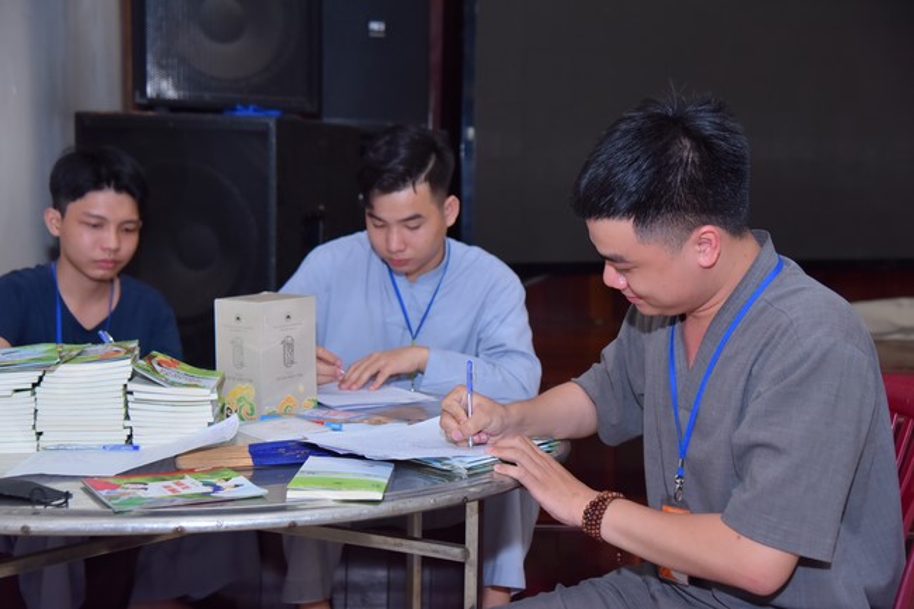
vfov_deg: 24.6
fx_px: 1396
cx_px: 457
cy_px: 304
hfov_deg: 36.3
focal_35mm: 55
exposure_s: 1/200
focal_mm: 55
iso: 800
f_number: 5.6
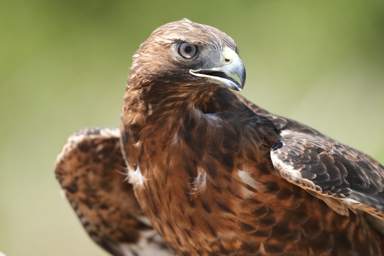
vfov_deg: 2.3
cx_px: 192
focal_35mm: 600
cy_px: 128
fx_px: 6399
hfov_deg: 3.4
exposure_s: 1/3200
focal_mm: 600
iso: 3200
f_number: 5.6
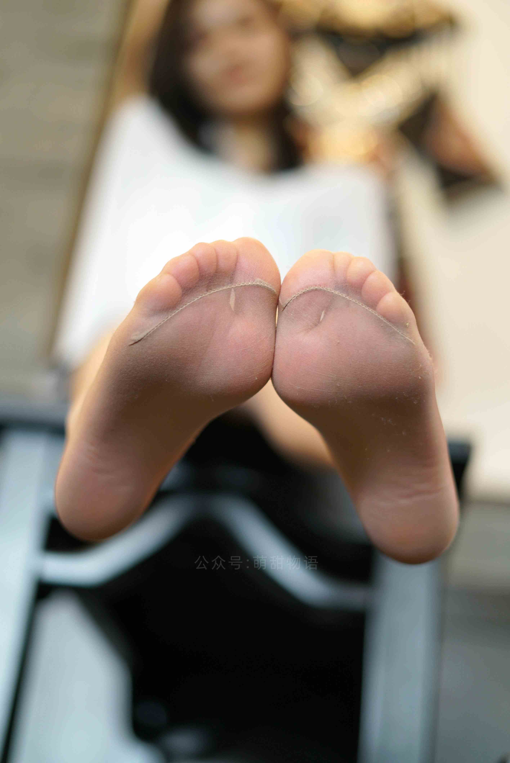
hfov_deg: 27.0
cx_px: 255
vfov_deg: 39.6
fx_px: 1061
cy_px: 382
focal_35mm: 50
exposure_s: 1/60
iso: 200
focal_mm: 50
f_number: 1.8
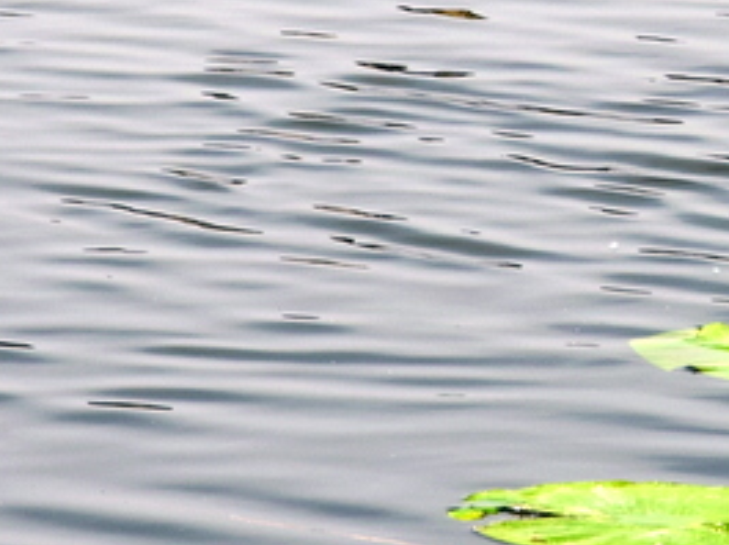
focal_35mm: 427
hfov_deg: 4.6
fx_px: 8980
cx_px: 999
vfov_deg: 3.5
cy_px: -25
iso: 125
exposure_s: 1/125
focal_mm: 98
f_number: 9
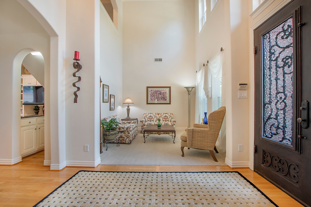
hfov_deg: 100.4
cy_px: 104
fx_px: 130
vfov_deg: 77.3
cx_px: 156
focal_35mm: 15
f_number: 8
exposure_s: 1/4
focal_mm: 10
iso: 100
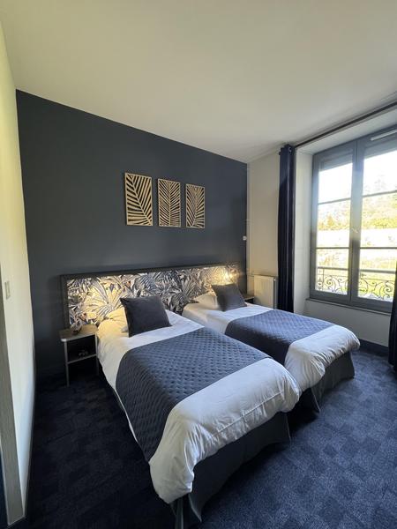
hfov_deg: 85.7
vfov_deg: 102.1
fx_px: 214
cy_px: 264
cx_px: 198
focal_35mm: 14
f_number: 2.2
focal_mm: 2.22
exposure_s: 1/50
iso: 320
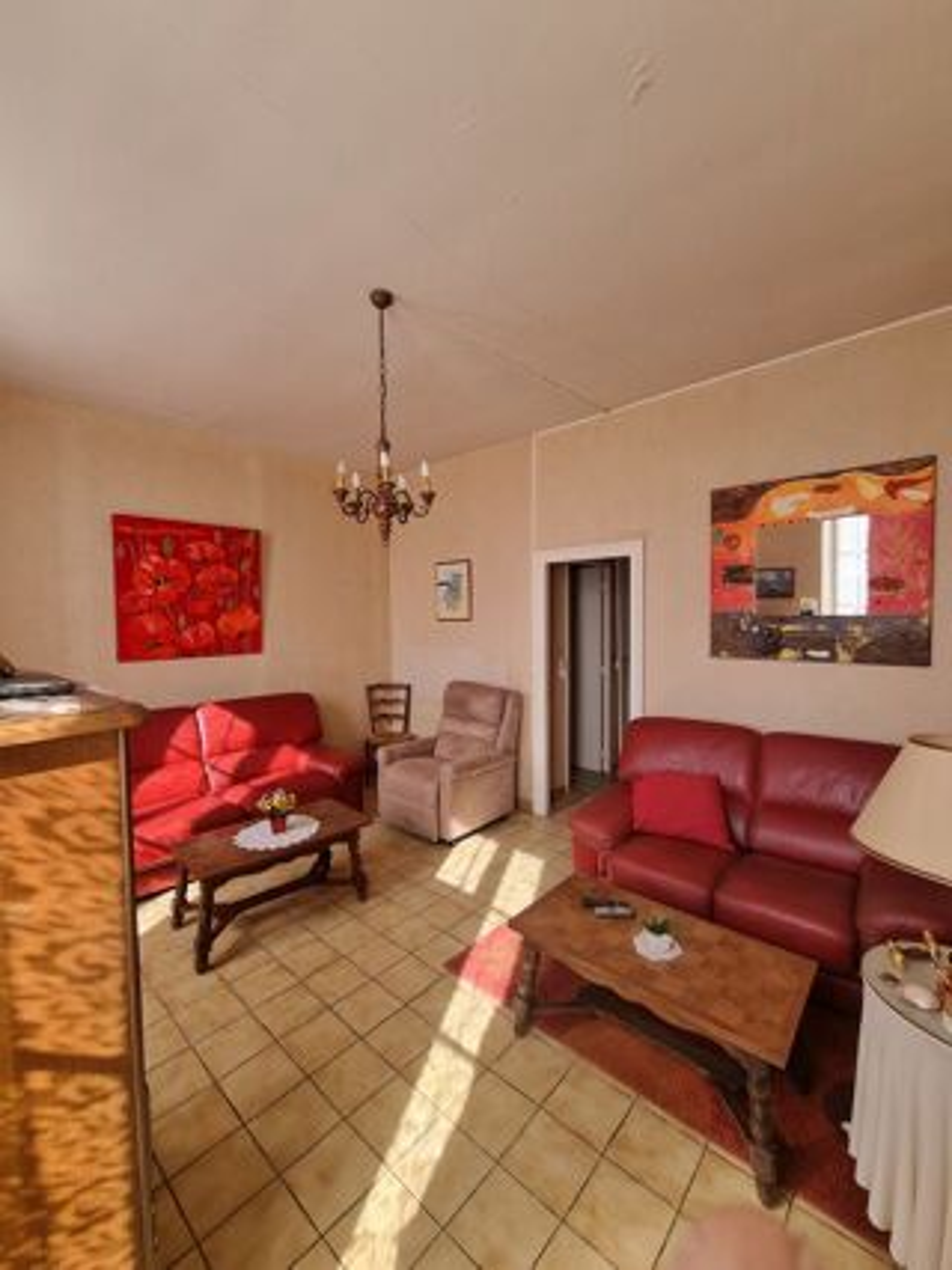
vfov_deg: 106.2
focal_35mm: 13
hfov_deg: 89.9
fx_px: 477
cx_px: 476
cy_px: 635
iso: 50
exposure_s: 1/147
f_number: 2.2
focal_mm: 2.2
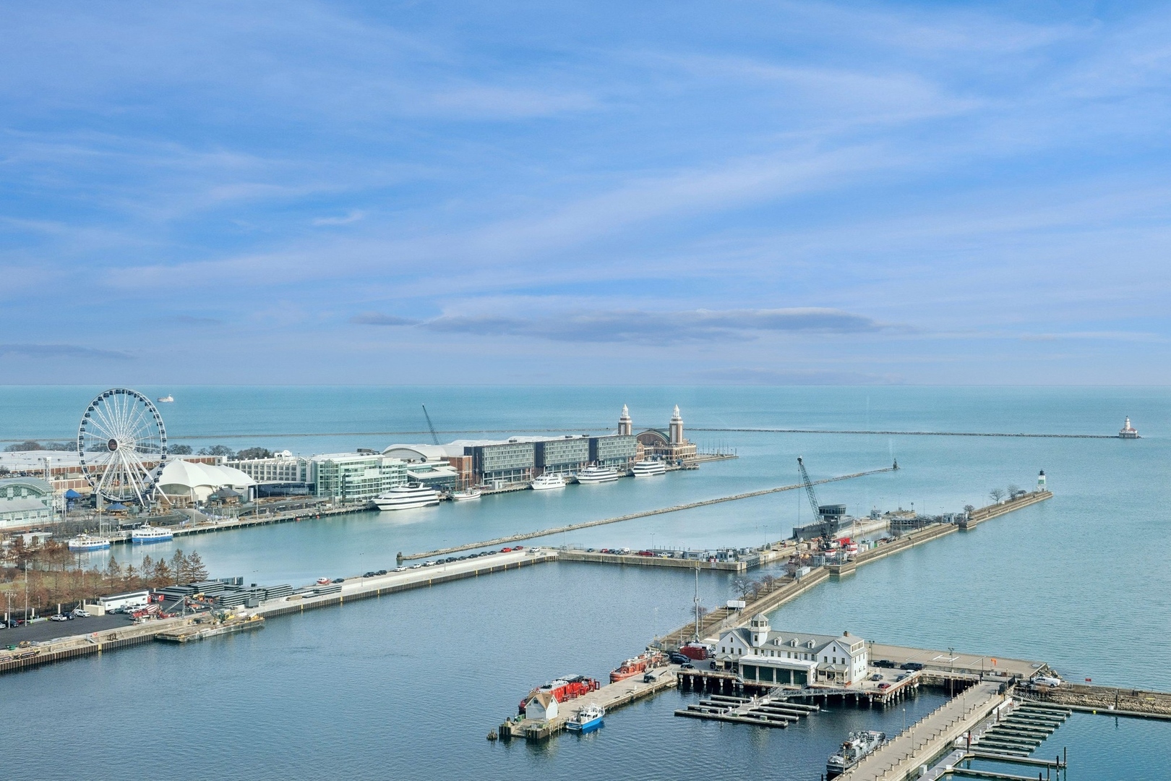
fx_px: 1496
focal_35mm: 46
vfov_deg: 29.2
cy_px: 390
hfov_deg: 42.7
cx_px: 586
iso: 320
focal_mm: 31
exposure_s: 1/1000
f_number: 8
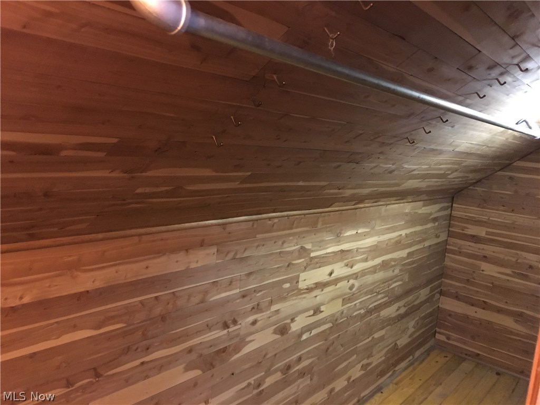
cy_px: 202
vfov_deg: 48.2
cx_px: 270
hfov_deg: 61.7
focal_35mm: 29
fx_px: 452
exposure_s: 1/15
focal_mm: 4.15
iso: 500
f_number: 2.2
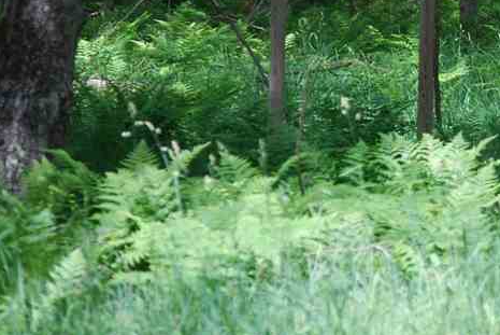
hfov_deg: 4.7
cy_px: -121
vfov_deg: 3.2
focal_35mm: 433
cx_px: 649
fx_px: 6025
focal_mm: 105
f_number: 4.8
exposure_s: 1/125
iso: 250
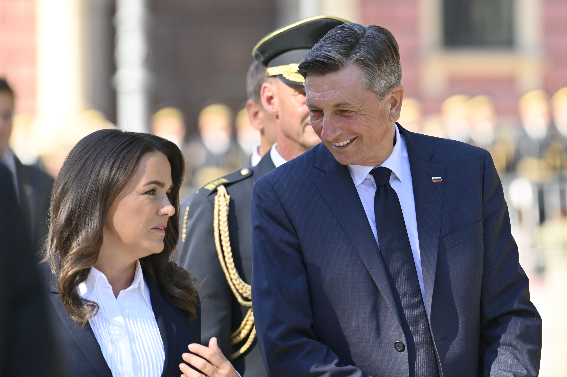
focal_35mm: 420
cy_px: 188
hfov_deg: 4.9
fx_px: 6610
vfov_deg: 3.3
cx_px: 284
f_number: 7.1
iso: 800
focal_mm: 420
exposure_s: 1/500
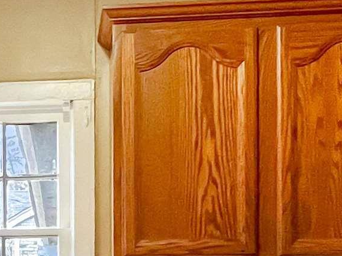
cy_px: 272
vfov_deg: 20.2
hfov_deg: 25.1
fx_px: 691
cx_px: -65
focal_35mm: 70
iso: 250
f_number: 1.8
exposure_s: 1/60
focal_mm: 1.57
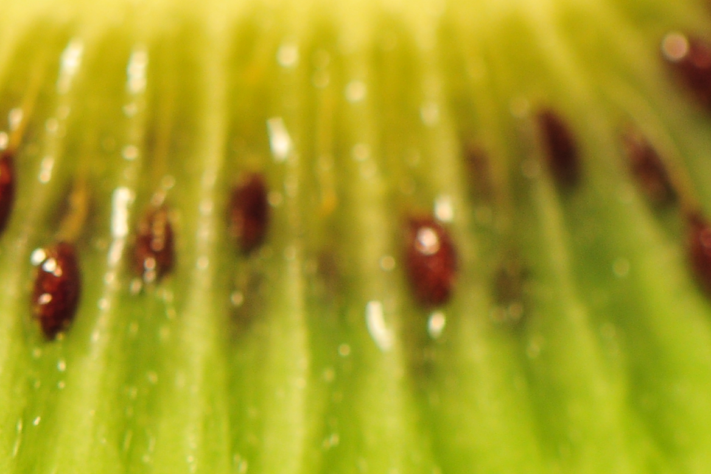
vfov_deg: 4.8
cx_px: -175
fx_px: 5649
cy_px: 427
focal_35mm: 286
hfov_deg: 7.1
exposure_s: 1/80
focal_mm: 105
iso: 1600
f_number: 11
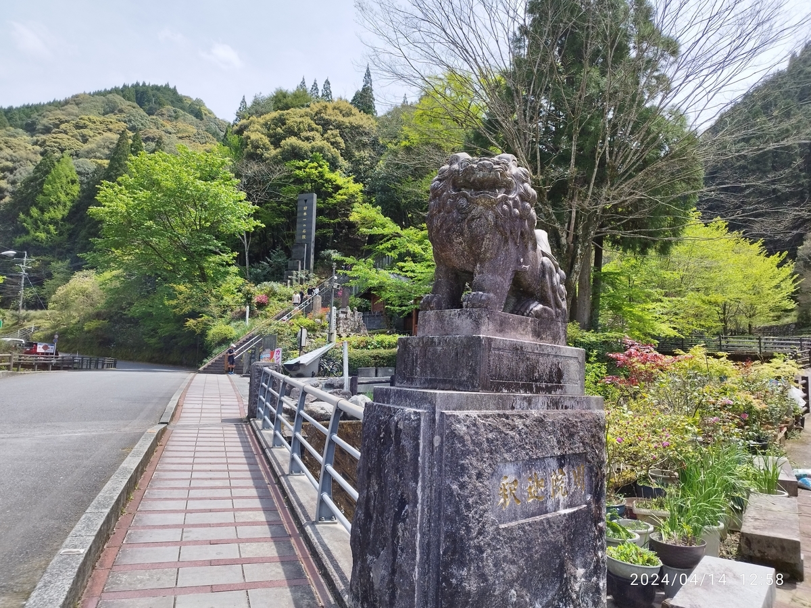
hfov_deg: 71.6
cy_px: 304
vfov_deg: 56.8
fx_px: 562
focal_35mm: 24
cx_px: 406
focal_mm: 5.89
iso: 50
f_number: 1.89
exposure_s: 1/899
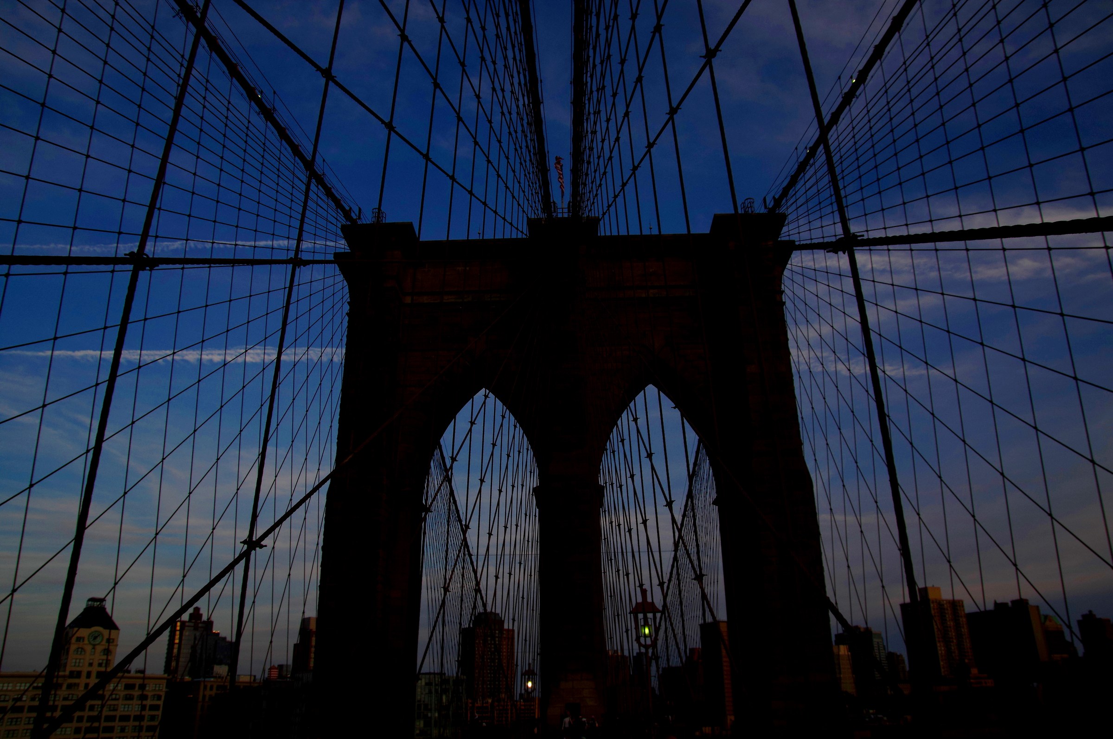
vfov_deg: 51.2
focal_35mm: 25
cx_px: 556
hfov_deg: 71.6
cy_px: 370
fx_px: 772
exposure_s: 1/400
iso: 100
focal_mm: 17
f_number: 7.1
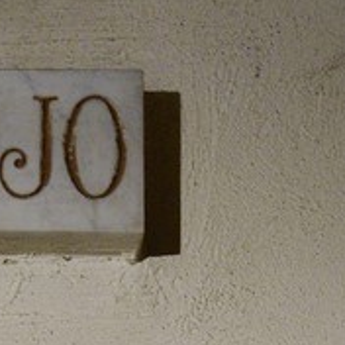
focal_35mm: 371
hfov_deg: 4.7
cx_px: -178
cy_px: 1082
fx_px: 4183
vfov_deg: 4.5
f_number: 3.5
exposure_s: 1/60
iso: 800
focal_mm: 48
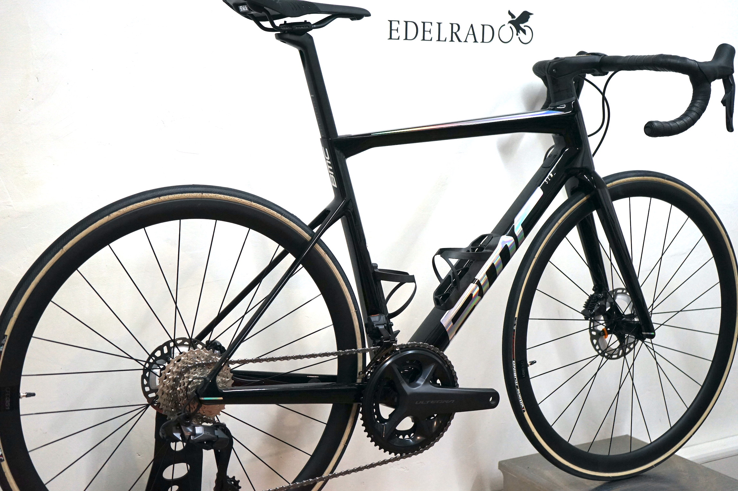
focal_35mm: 49
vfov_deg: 27.5
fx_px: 1004
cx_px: 369
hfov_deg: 40.4
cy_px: 246
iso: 2000
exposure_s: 1/160
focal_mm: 49
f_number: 4.5
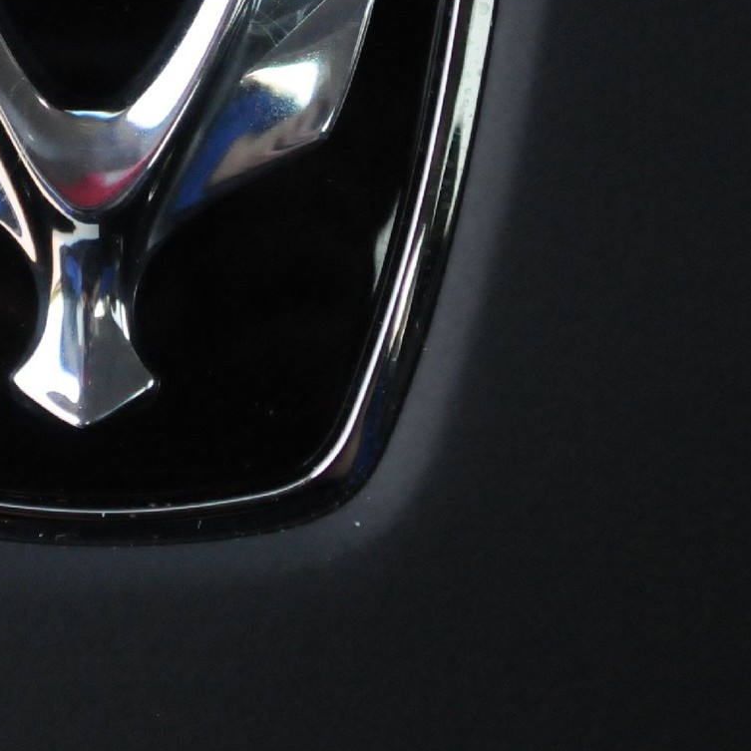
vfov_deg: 7.5
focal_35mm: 232
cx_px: 50
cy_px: 16
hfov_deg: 7.5
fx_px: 5705
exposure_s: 1/1000
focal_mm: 55
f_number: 5.6
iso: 2000
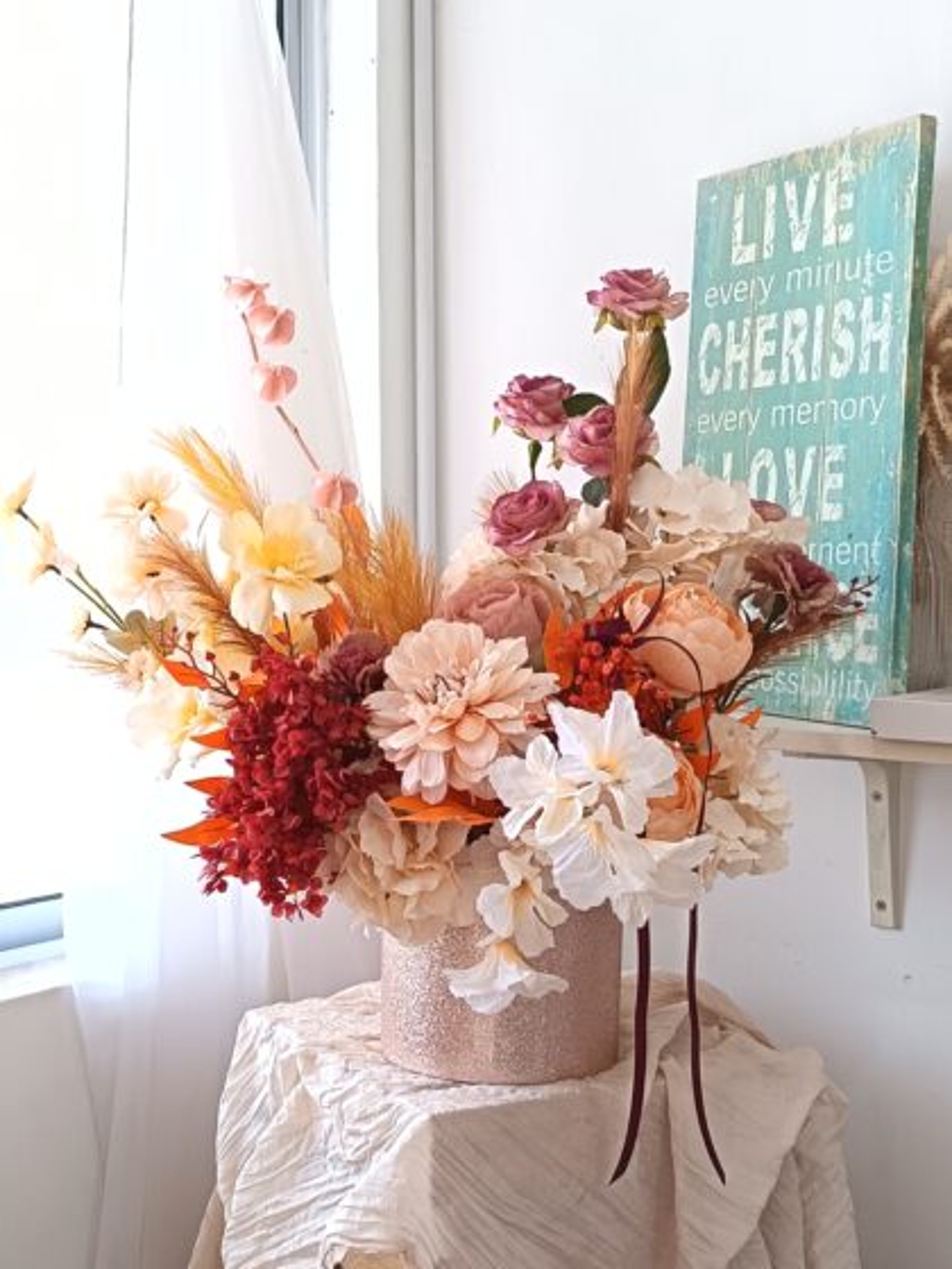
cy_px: 634
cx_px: 476
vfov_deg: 39.7
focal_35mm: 48
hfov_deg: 30.3
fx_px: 1760
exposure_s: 1/50
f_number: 1.75
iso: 369
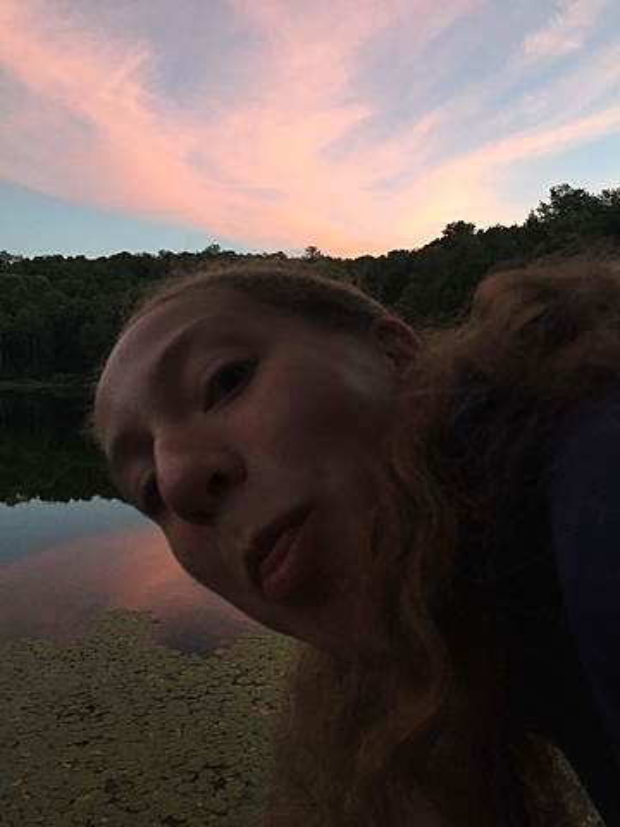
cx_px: 310
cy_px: 414
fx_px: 693
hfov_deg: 48.2
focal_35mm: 29
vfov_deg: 61.7
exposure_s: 1/30
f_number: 2.2
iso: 50
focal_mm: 4.15
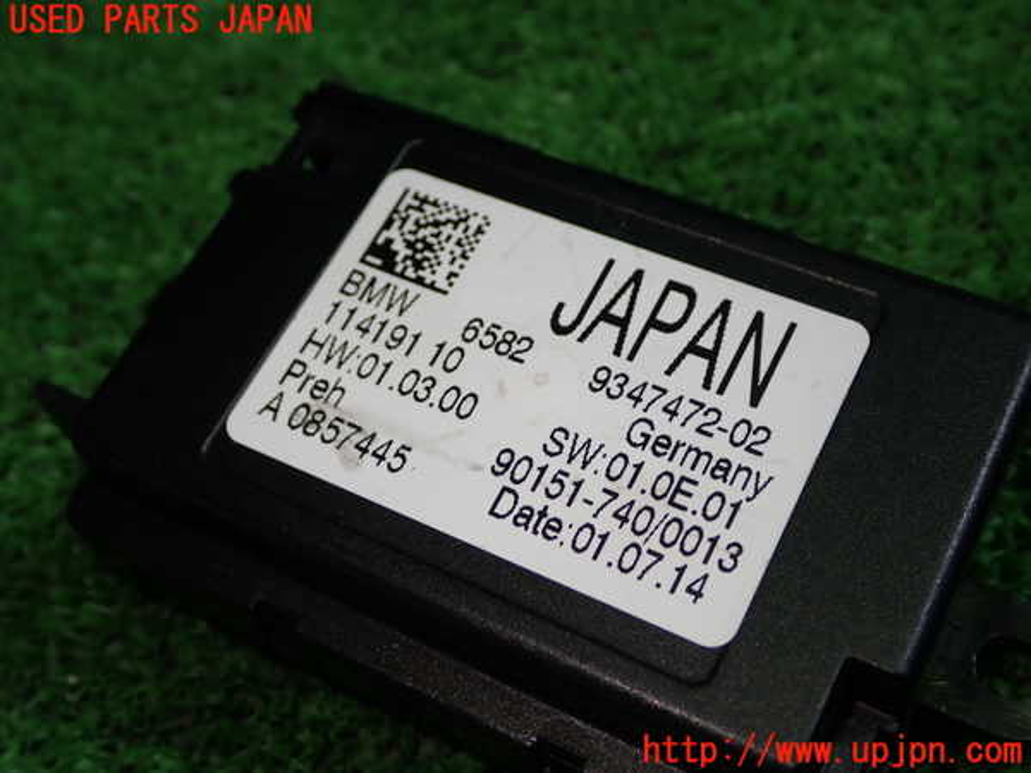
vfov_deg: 30.9
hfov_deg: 40.4
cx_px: 516
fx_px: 1400
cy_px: 386
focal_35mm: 47
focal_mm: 8.4
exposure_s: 1/100
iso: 160
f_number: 3.1
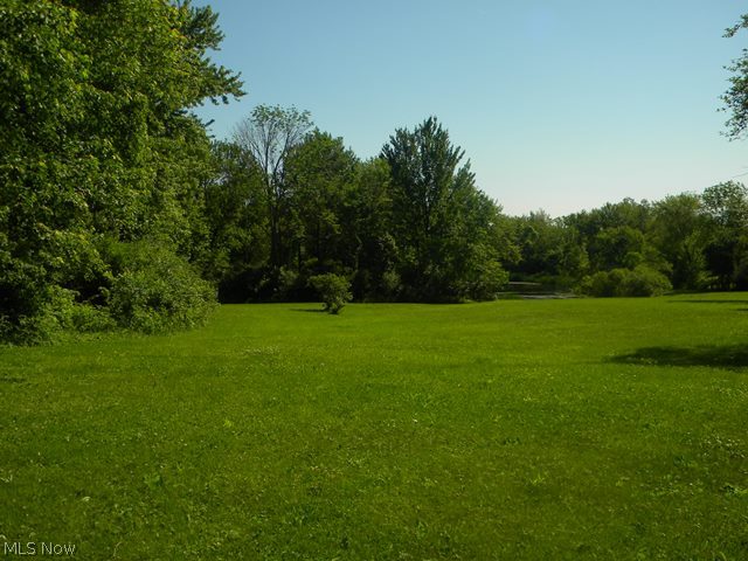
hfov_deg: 51.4
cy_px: 280
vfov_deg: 39.7
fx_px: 778
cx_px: 374
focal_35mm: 36
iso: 80
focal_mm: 6.4
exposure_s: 1/340
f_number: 7.4
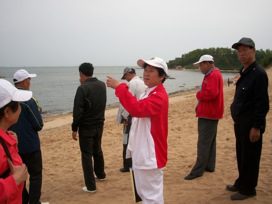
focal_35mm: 35
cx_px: 136
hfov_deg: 52.6
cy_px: 102
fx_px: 275
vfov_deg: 40.7
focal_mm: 6.3
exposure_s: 1/320
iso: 80
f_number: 5.6
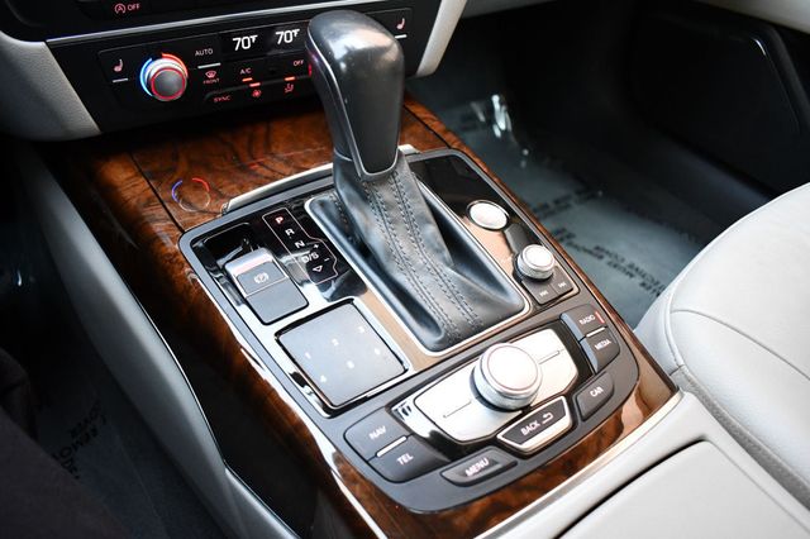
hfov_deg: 62.0
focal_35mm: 30
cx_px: 405
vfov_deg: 43.6
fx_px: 675
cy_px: 270
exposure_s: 1/125
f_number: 3.5
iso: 2000
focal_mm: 20
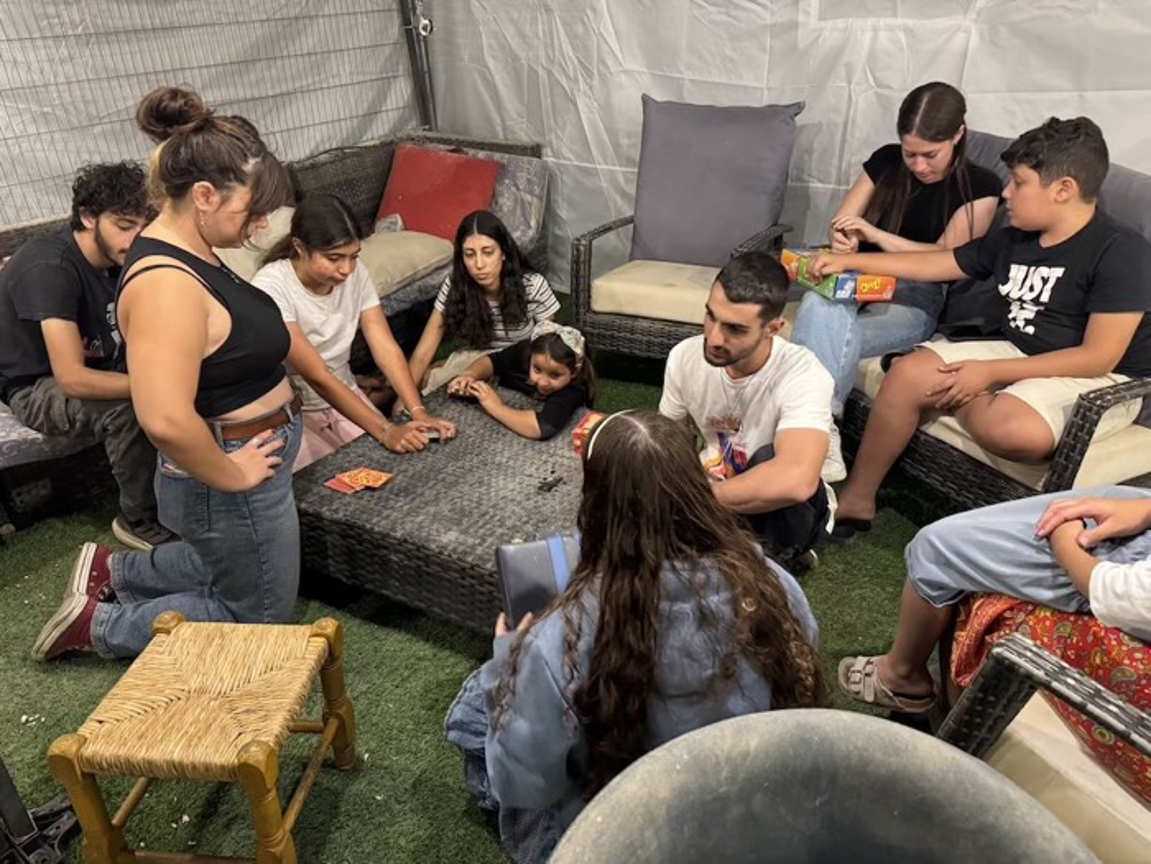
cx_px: 576
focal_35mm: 24
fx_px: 798
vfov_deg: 56.8
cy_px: 432
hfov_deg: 71.6
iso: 640
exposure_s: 1/60
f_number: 1.78
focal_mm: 6.76
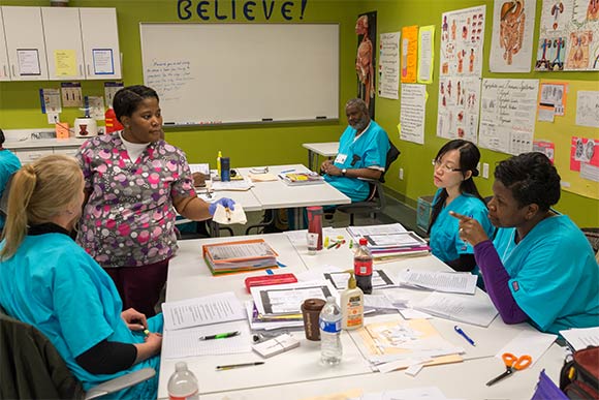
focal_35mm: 34
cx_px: 300
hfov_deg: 55.8
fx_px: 566
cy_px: 200
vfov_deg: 38.9
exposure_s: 1/250
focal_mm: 34
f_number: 5.6
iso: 1250
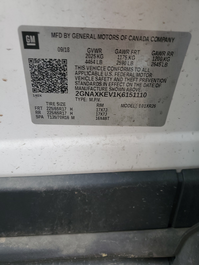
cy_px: 132
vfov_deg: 67.3
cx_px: 100
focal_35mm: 26
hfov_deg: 53.1
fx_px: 199
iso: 69
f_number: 1.5
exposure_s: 1/120
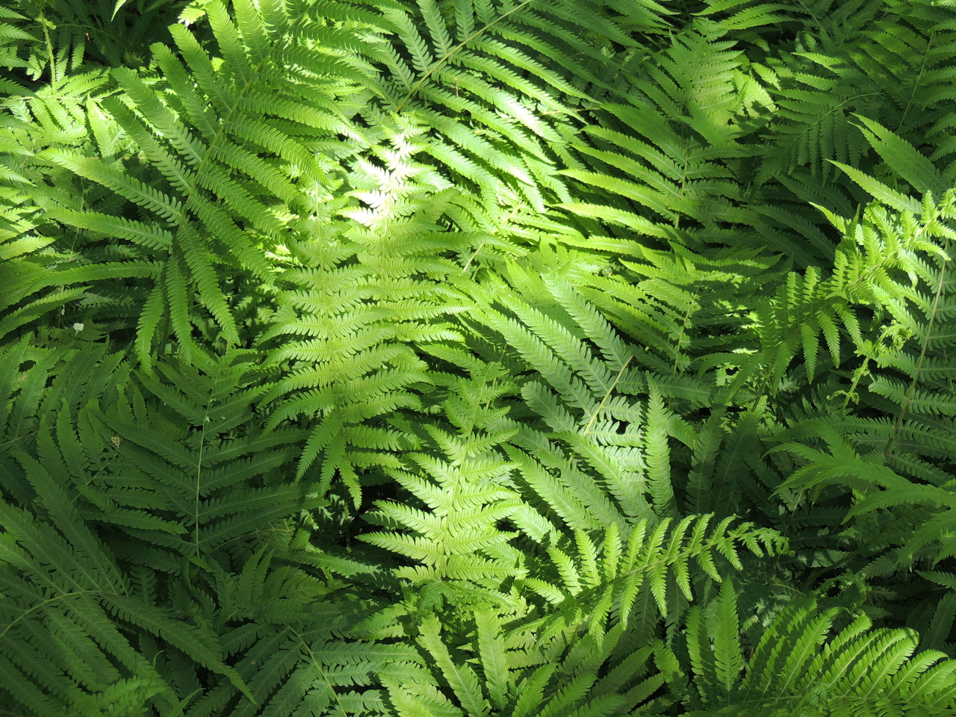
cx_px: 478
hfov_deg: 34.9
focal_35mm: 55
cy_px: 358
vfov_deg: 26.6
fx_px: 1519
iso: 110
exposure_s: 1/60
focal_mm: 9.8
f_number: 3.7
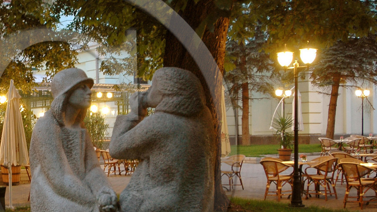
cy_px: 149
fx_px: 710
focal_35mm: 71
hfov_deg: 28.8
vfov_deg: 16.9
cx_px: 54
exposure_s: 1/8
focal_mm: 24
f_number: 2.8
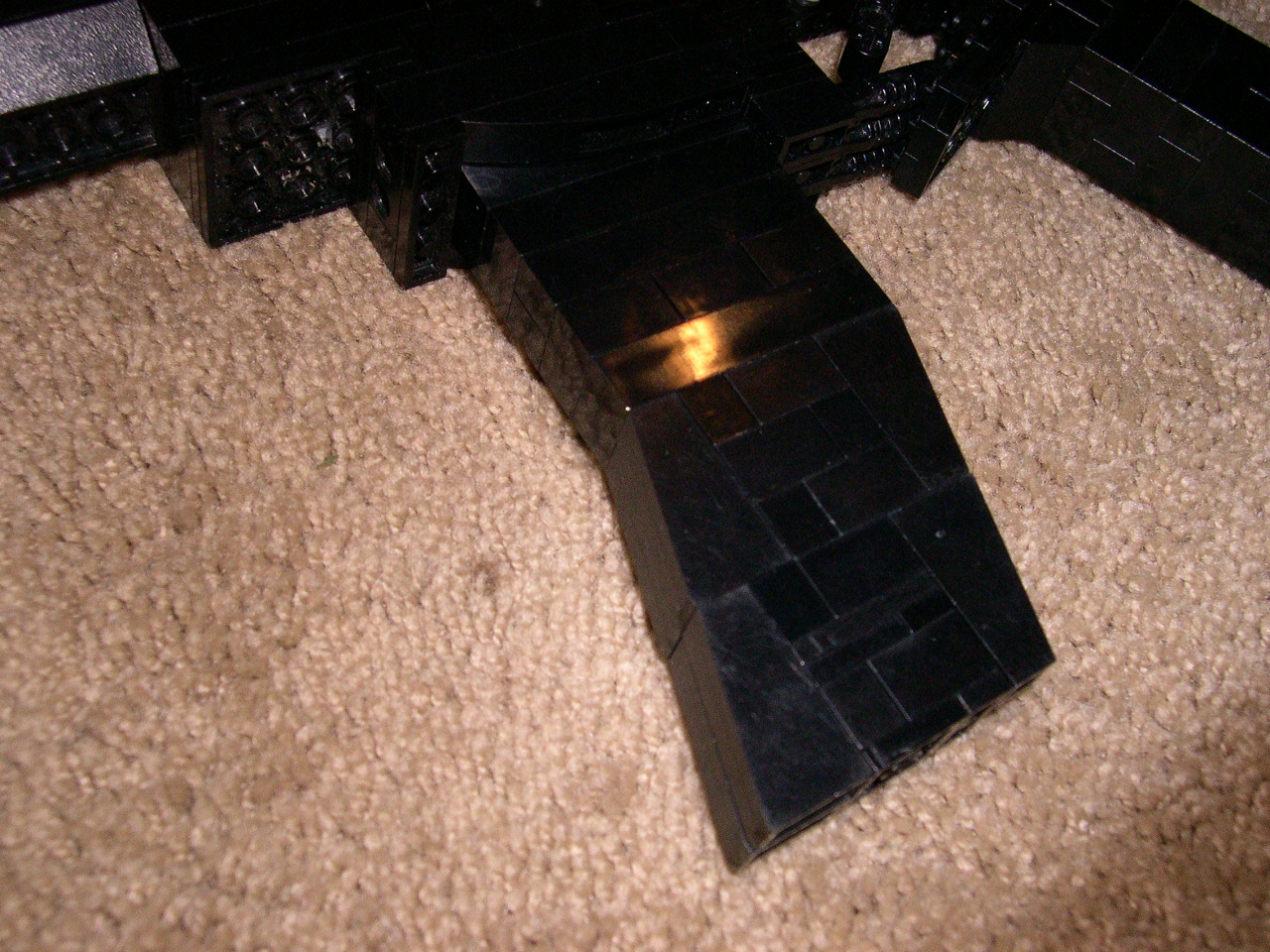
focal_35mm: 38
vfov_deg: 37.7
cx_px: 635
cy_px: 476
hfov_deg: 49.0
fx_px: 1394
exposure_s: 1/60
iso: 400
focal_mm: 8
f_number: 7.6
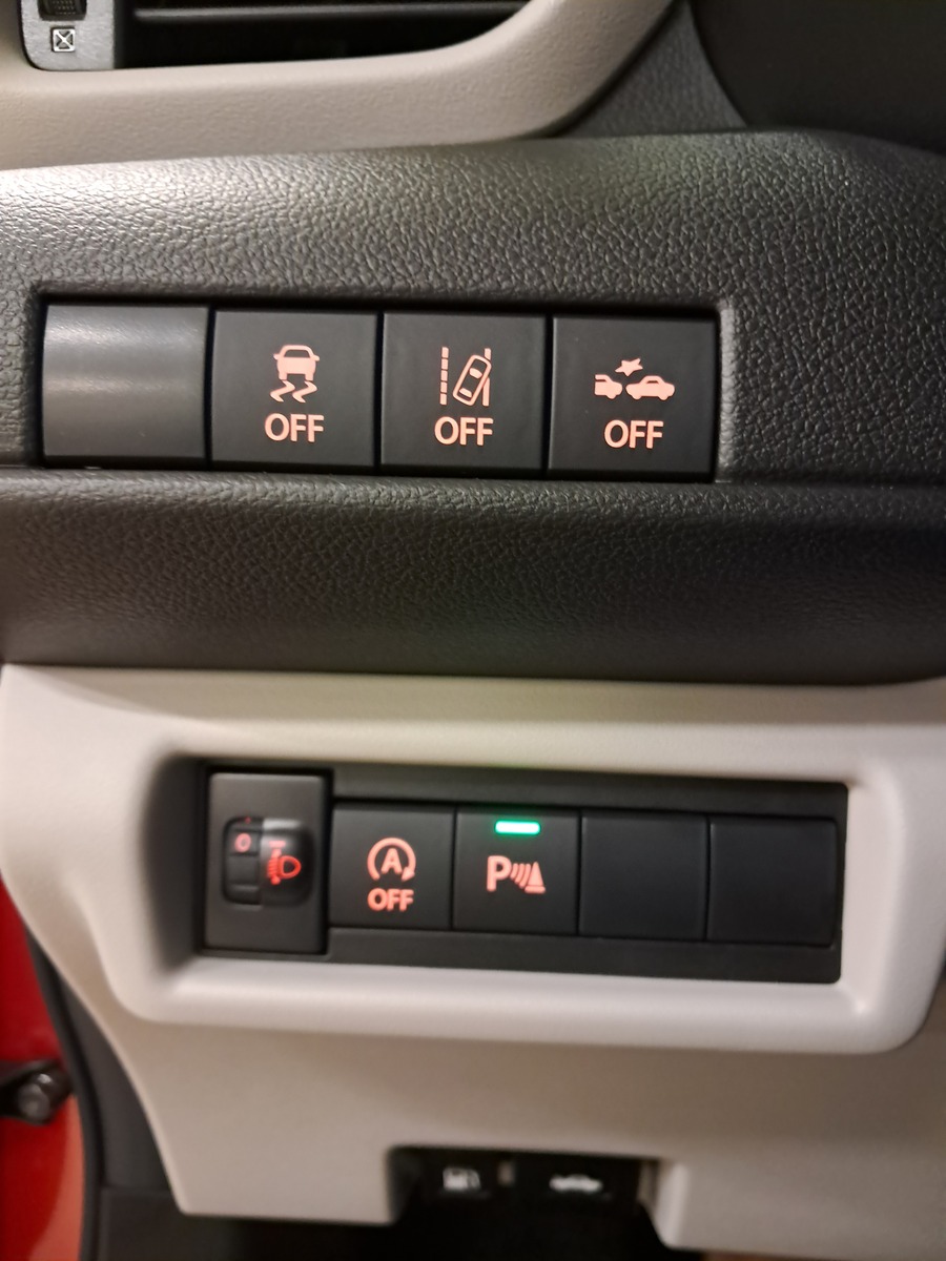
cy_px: 630
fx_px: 984
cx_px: 473
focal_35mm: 27
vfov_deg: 65.3
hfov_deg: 51.4
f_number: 1.8
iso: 1000
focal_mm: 4
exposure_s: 1/20
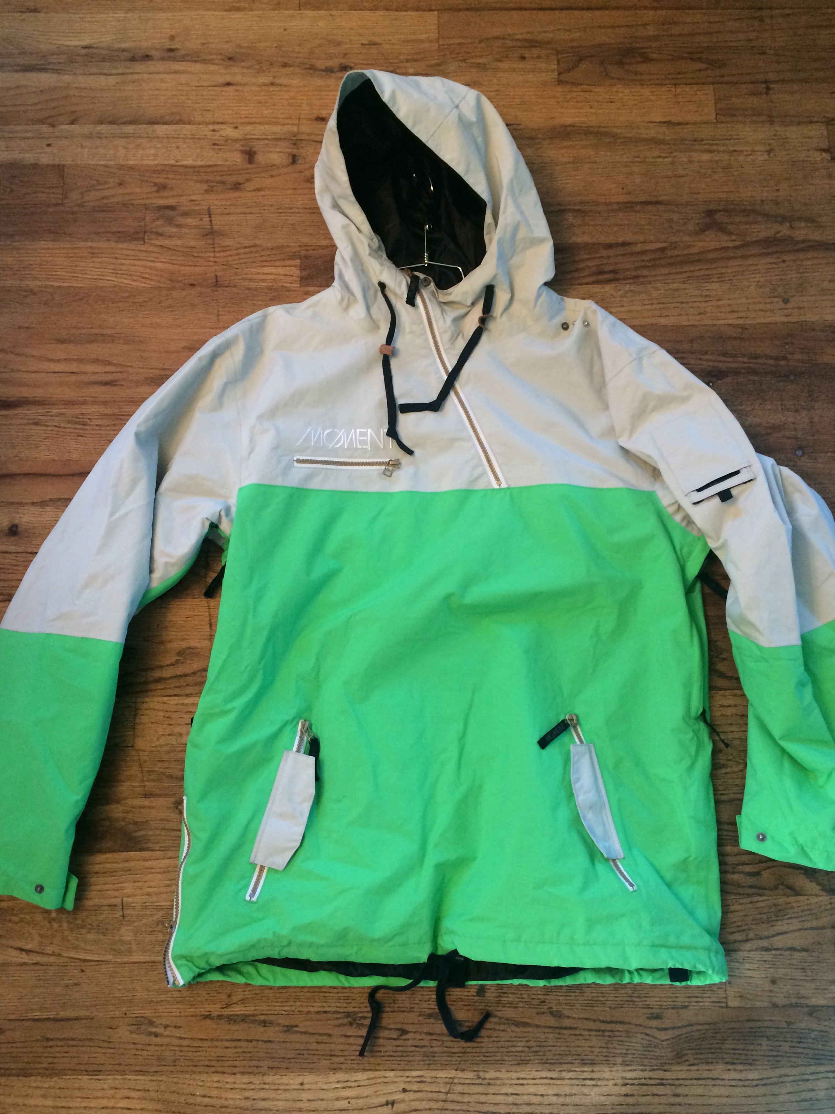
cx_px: 419
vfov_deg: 60.0
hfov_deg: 46.8
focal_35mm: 30
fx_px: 965
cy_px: 574
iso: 160
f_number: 2.2
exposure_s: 1/30
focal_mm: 4.15
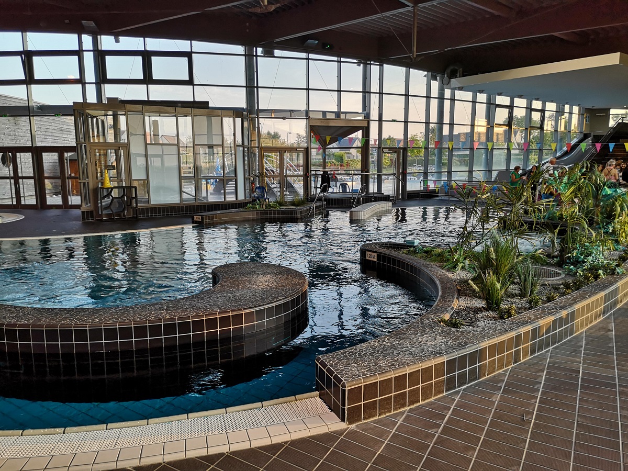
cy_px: 236
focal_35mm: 27
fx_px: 490
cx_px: 314
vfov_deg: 51.4
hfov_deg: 65.3
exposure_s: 1/204
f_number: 1.8
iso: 50
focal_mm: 3.95
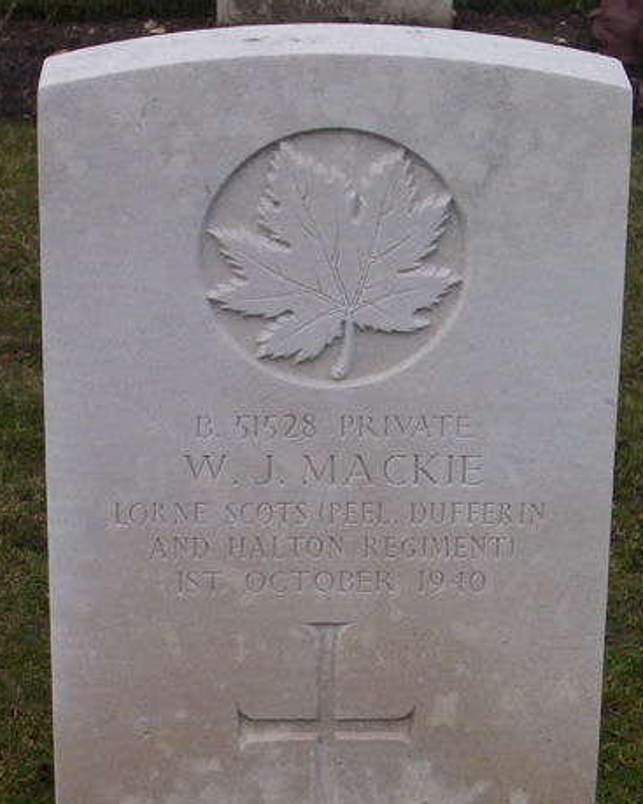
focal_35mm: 137
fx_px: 3260
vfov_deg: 14.0
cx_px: 266
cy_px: 567
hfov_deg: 11.3
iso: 100
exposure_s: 1/314
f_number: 3.62
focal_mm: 10.76
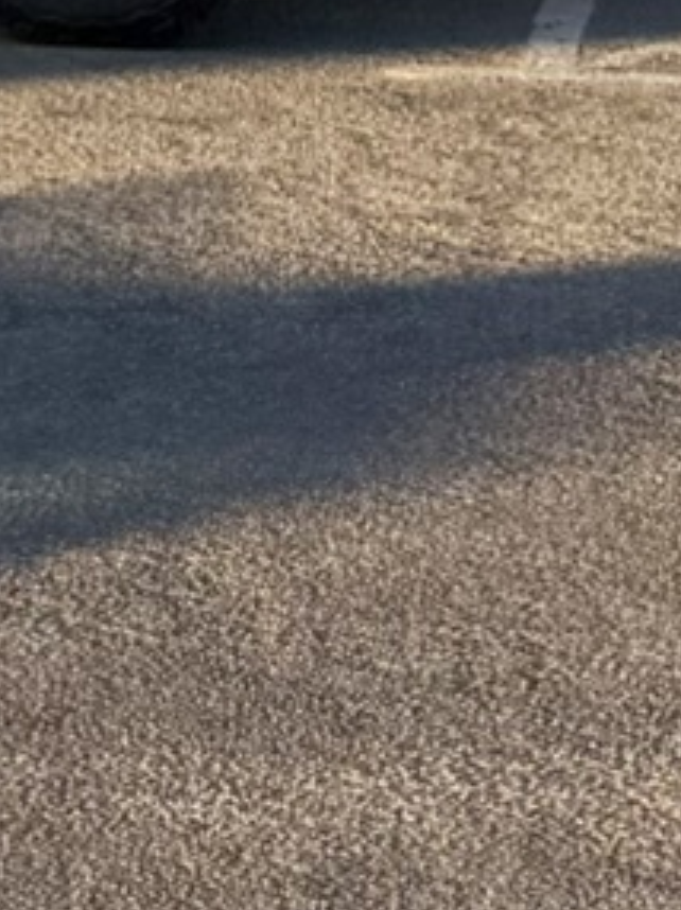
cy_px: -1839
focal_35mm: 172
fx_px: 4518
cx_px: 274
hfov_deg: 8.6
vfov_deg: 9.2
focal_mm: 6.76
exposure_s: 1/967
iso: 80
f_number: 1.78
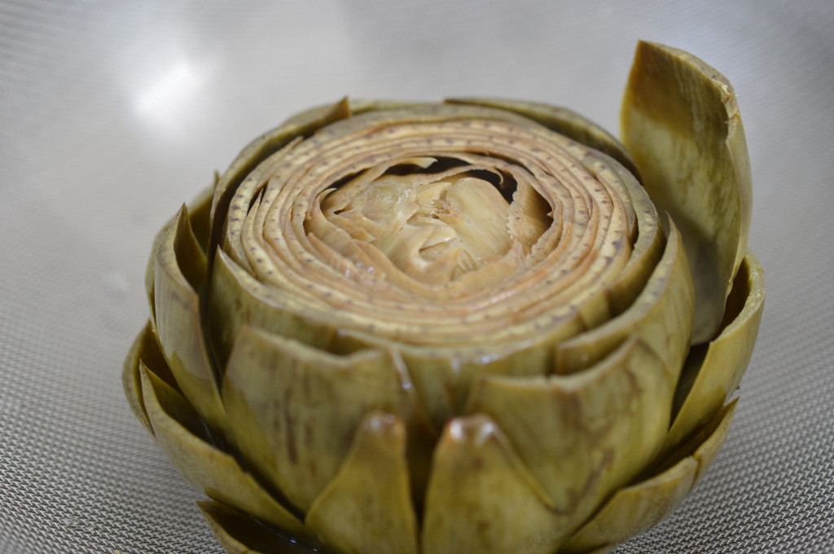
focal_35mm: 60
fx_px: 1388
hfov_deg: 33.4
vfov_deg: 22.6
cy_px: 277
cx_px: 417
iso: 400
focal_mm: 40
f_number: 4.5
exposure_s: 1/80
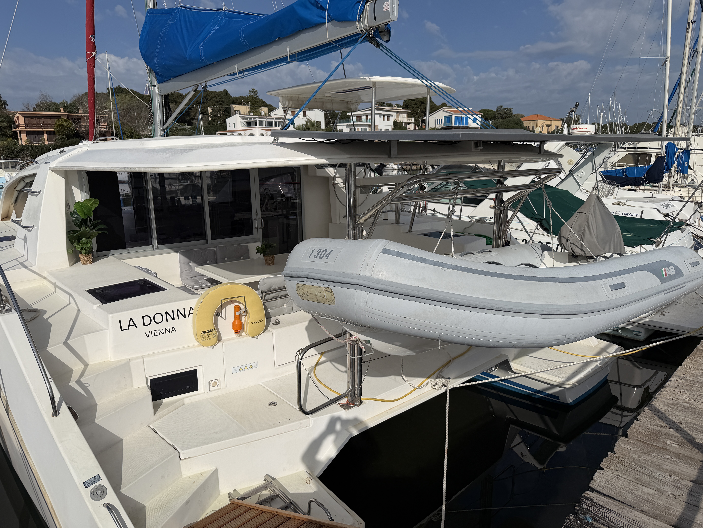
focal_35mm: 24
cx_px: 352
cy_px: 264
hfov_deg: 71.6
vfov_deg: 56.8
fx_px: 487
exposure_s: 1/17544
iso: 80
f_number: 1.78
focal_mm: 6.76
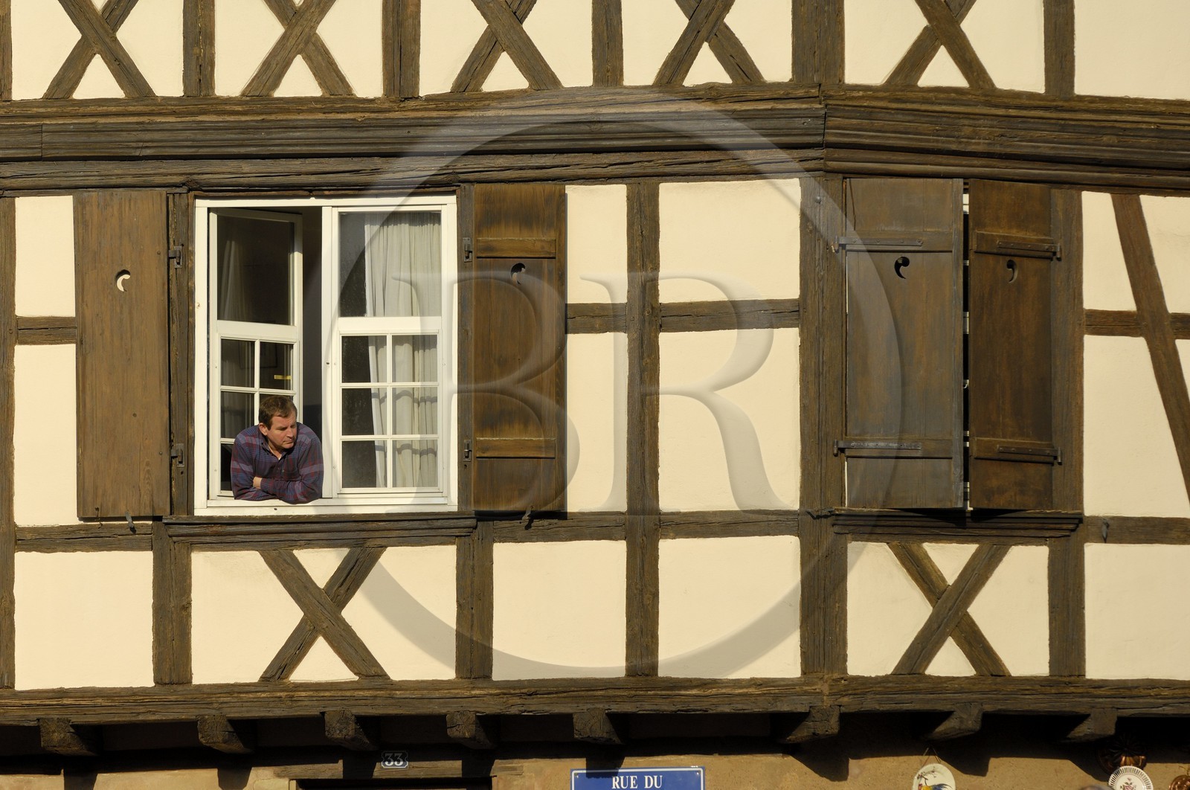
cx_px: 595
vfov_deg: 6.8
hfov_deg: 10.2
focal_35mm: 202
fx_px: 6684
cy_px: 395
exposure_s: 1/400
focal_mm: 135
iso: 100
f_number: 5
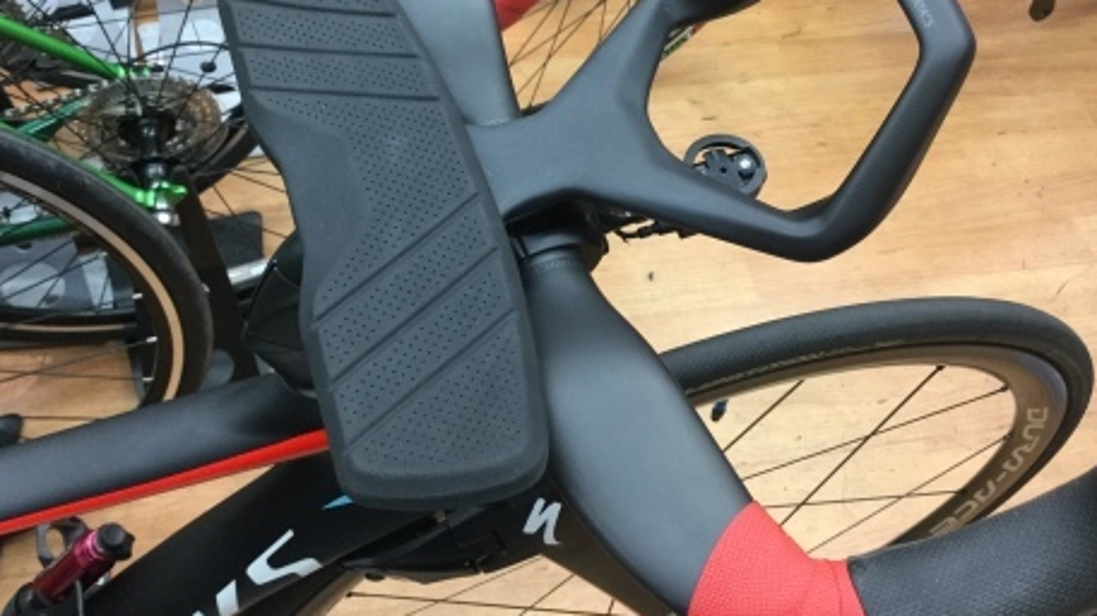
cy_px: 171
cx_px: 540
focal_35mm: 38
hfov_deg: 52.8
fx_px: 1105
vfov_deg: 30.7
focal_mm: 3.3
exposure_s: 1/30
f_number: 2.4
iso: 100
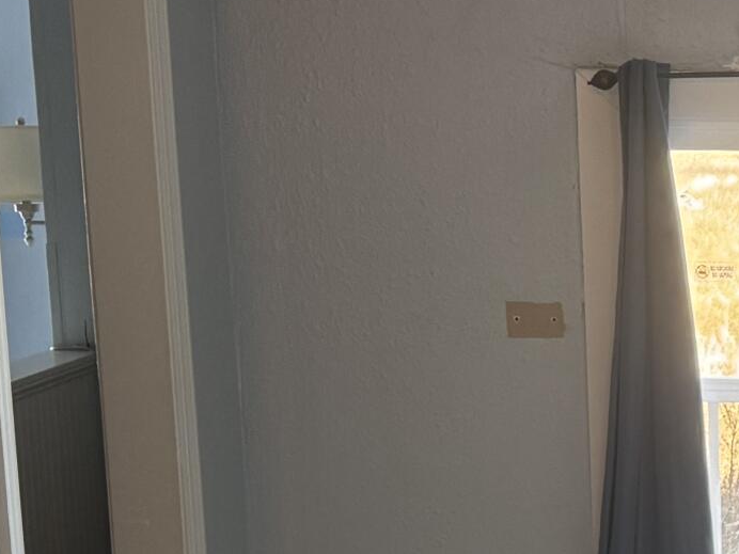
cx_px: 997
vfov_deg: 14.0
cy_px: 553
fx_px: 2220
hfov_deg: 17.6
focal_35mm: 104
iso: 200
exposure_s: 1/120
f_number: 1.78
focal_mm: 6.76
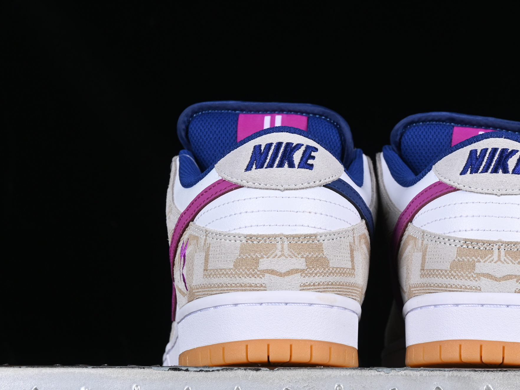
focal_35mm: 114
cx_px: 378
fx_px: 1713
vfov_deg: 13.0
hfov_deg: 17.2
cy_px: 208
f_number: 8
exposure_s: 1/80
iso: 160
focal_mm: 50
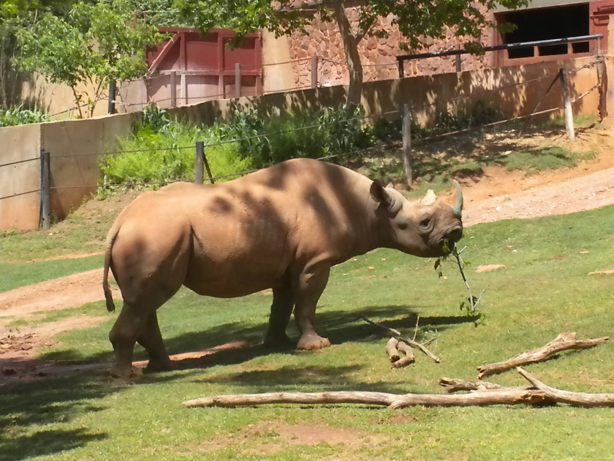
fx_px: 2111
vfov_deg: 12.5
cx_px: 307
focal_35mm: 119
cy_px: 230
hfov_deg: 16.6
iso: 640
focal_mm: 21
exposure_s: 1/215
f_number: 14
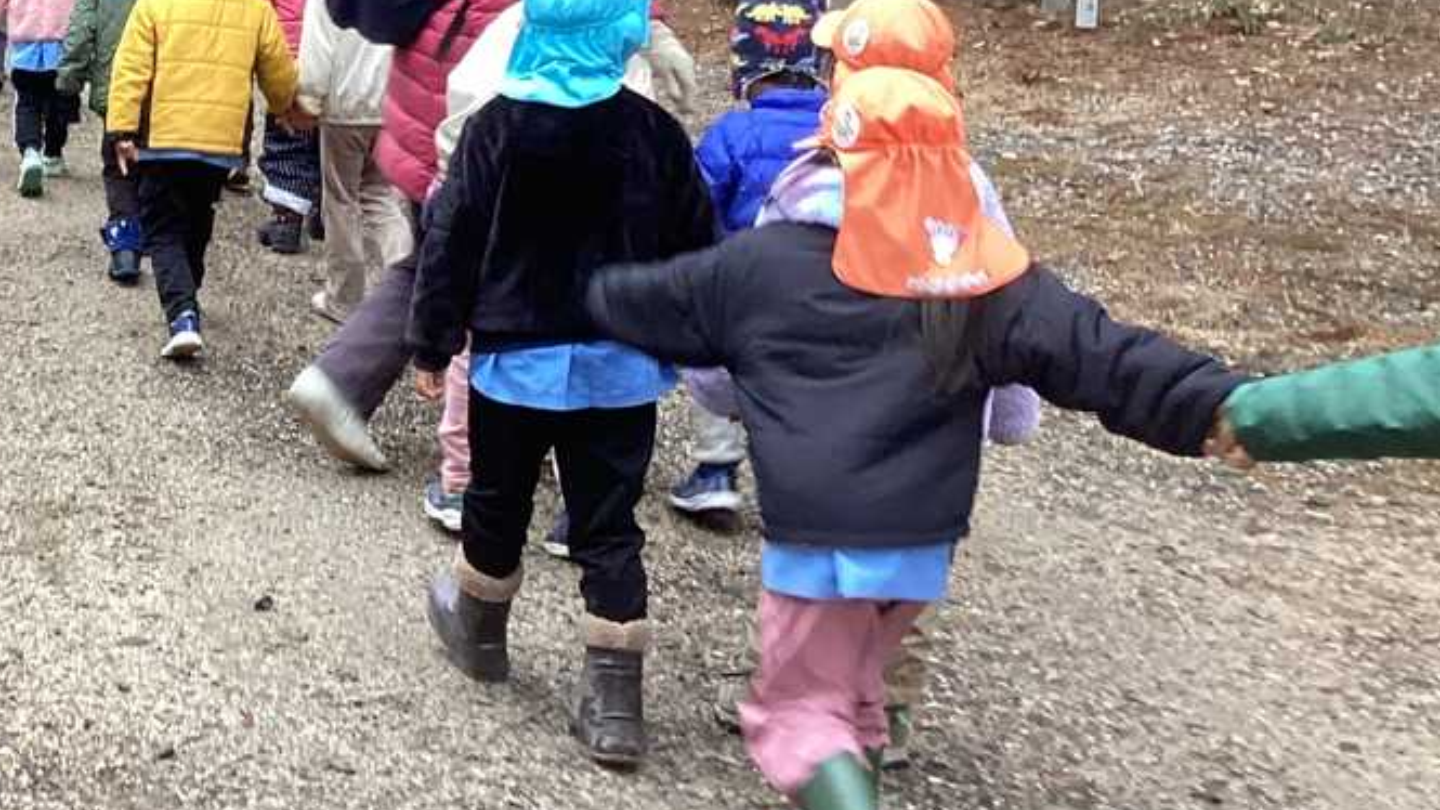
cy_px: -61
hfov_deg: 30.7
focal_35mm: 65
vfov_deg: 17.9
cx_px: 104
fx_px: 2482
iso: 80
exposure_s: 1/60
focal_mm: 3.3
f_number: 2.4
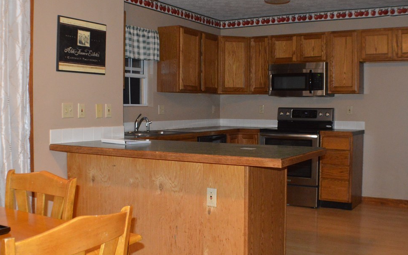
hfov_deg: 36.9
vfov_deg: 23.6
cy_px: 123
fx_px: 612
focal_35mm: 55
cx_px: 205
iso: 3200
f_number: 4.8
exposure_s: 1/60
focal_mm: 32
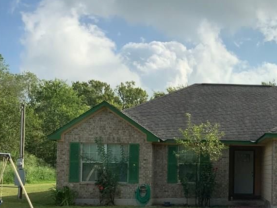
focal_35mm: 52
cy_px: 158
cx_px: 241
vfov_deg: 27.6
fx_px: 416
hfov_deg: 35.0
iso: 20
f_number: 1.8
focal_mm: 3
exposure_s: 1/2538
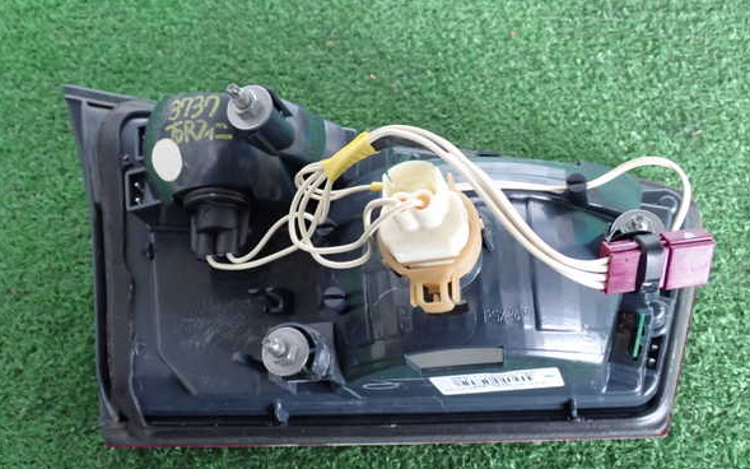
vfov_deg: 31.2
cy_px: 243
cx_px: 376
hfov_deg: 48.2
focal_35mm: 41
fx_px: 838
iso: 800
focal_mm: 6.83
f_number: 3.5
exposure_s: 1/20
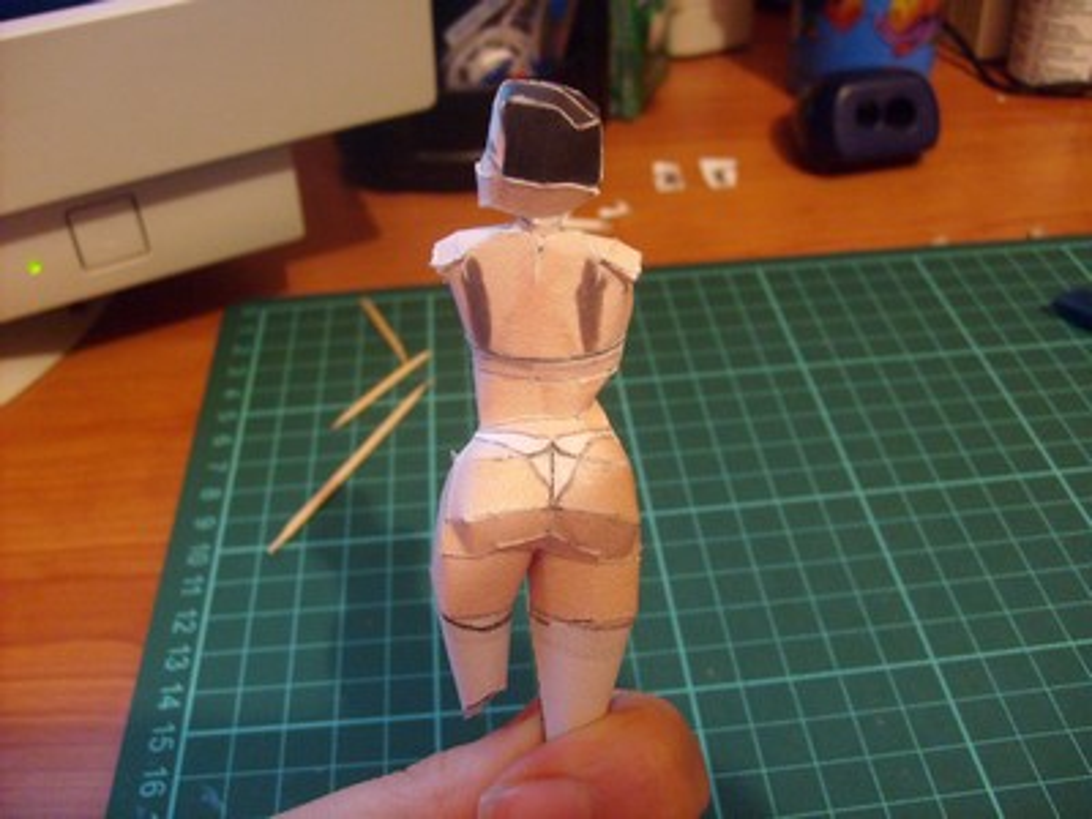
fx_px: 1104
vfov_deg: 40.7
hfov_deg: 52.6
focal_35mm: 35
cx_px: 546
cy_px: 410
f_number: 2.8
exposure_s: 1/8
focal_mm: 5.8
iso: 200
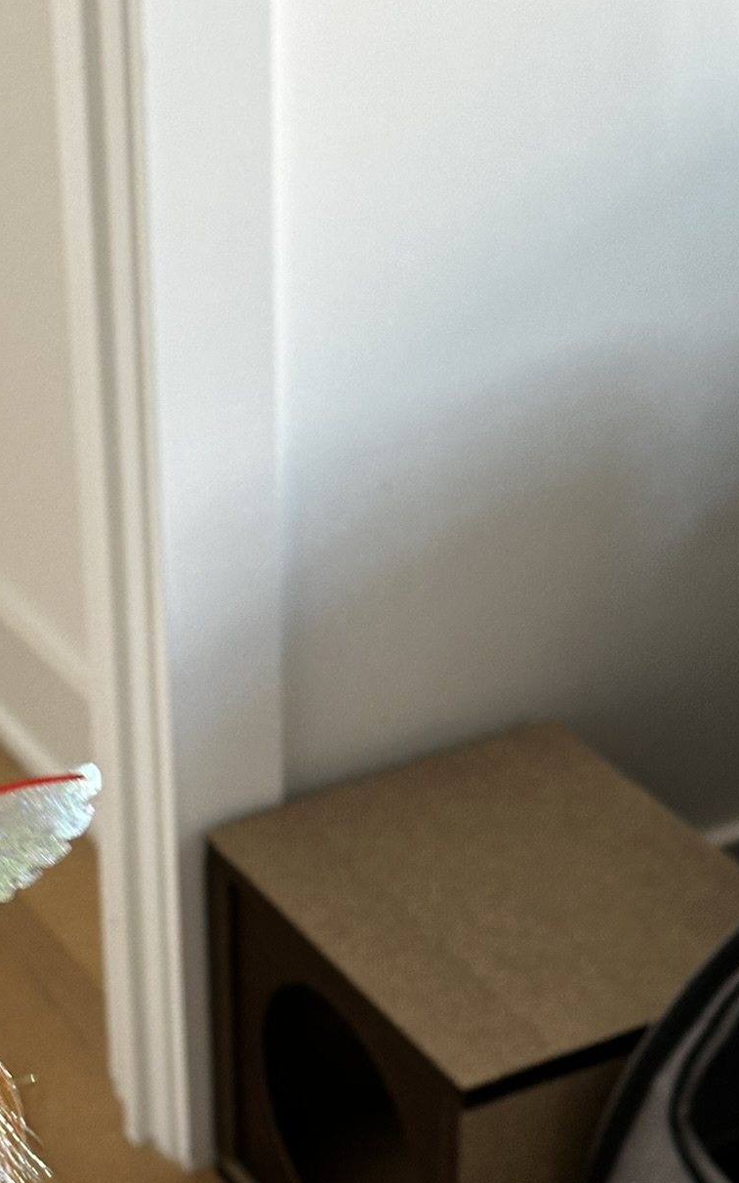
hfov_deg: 15.0
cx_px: 57
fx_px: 2773
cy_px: 835
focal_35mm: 86
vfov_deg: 23.9
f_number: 1.78
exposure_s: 1/60
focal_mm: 6.86
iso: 160
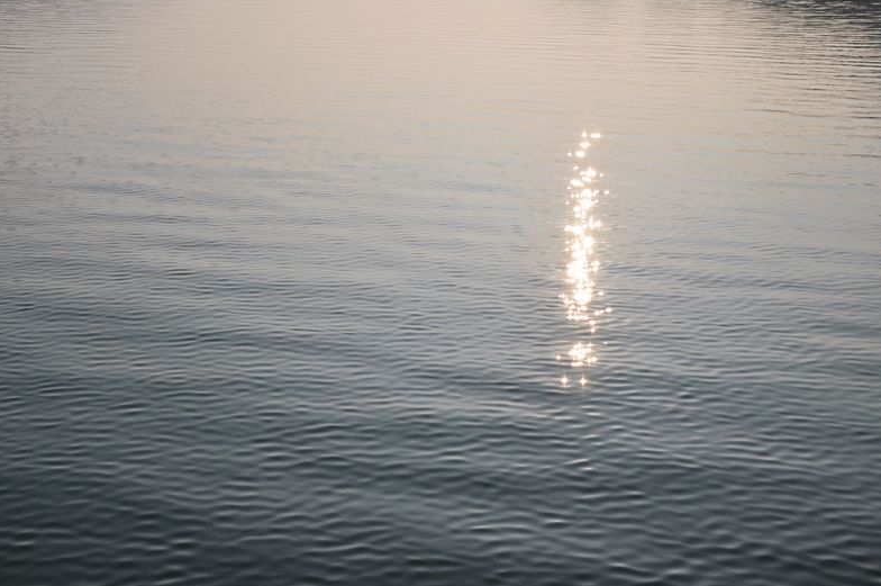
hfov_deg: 48.3
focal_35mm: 40
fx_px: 978
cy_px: 292
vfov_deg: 33.3
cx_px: 370
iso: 200
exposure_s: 1/4000
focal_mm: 22
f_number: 3.8
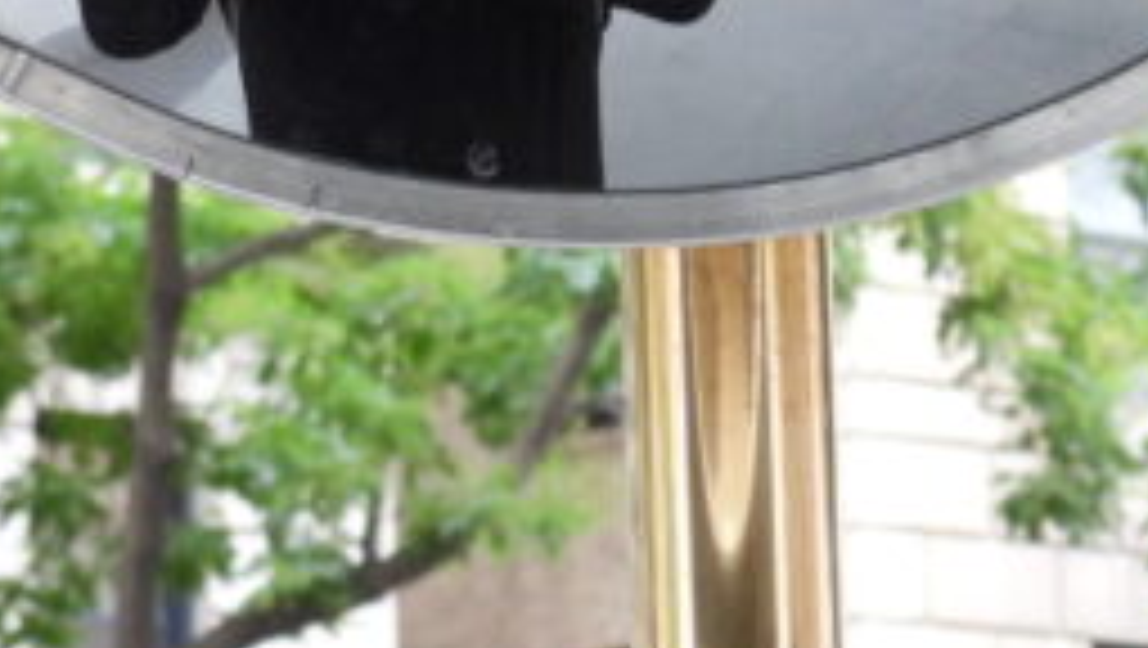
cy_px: -351
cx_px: 171
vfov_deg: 5.5
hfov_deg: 9.7
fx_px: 6734
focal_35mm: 221
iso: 400
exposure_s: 1/50
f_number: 3.5
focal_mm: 13.4
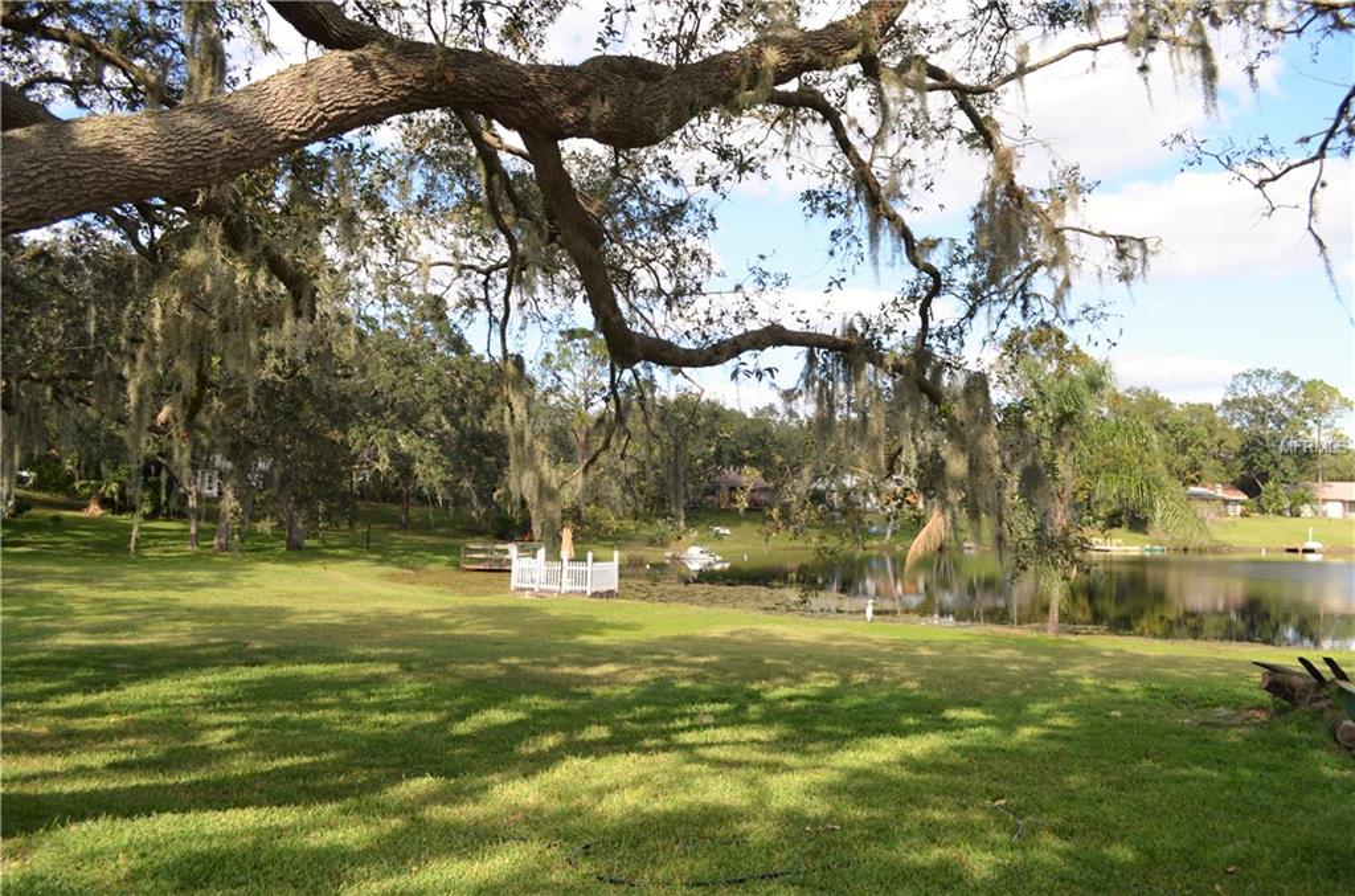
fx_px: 1014
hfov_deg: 67.5
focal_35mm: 27
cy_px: 448
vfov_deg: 47.7
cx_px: 678
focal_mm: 18
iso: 100
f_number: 6.3
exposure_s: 1/200
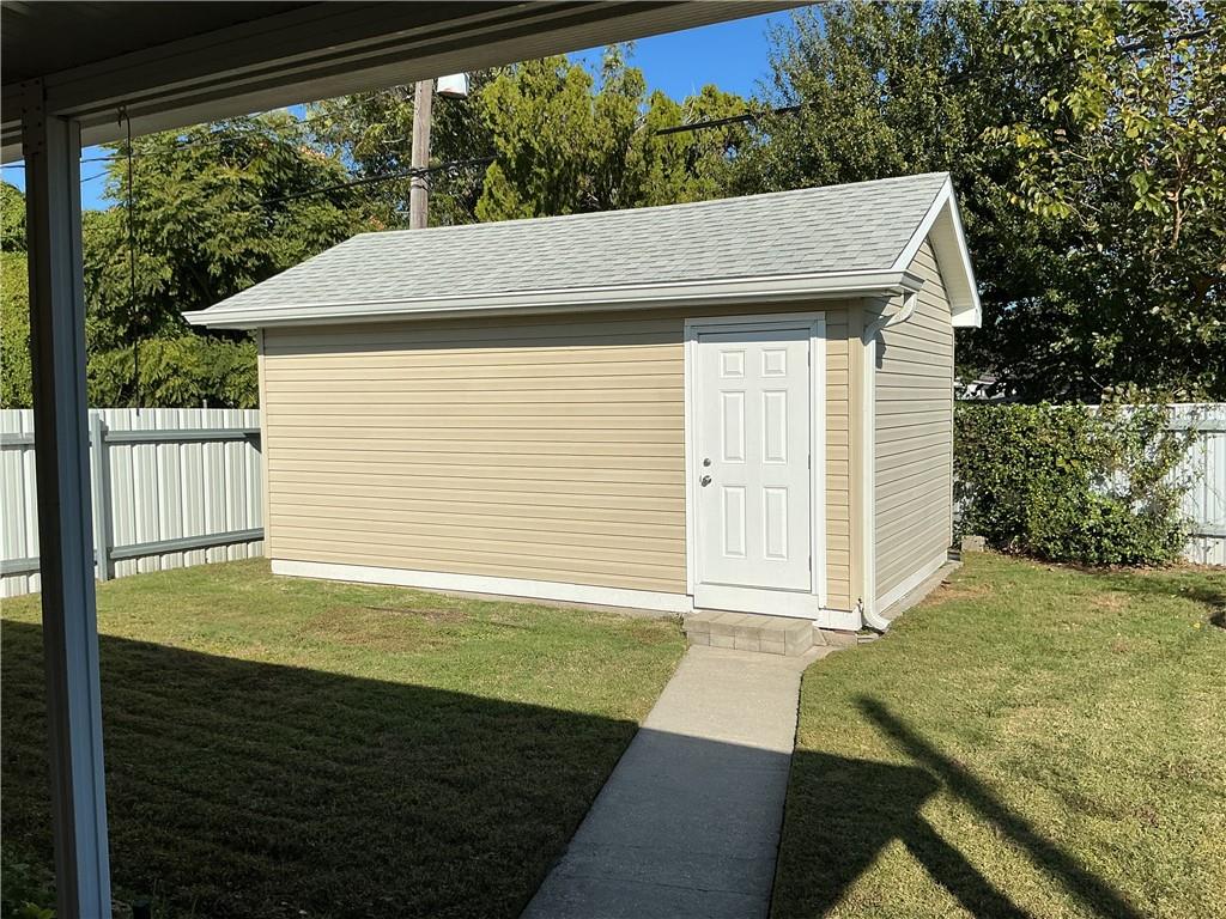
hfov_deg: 61.7
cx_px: 613
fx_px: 1027
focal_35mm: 29
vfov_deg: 48.2
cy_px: 460
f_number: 1.8
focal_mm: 3
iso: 25
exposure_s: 1/3534
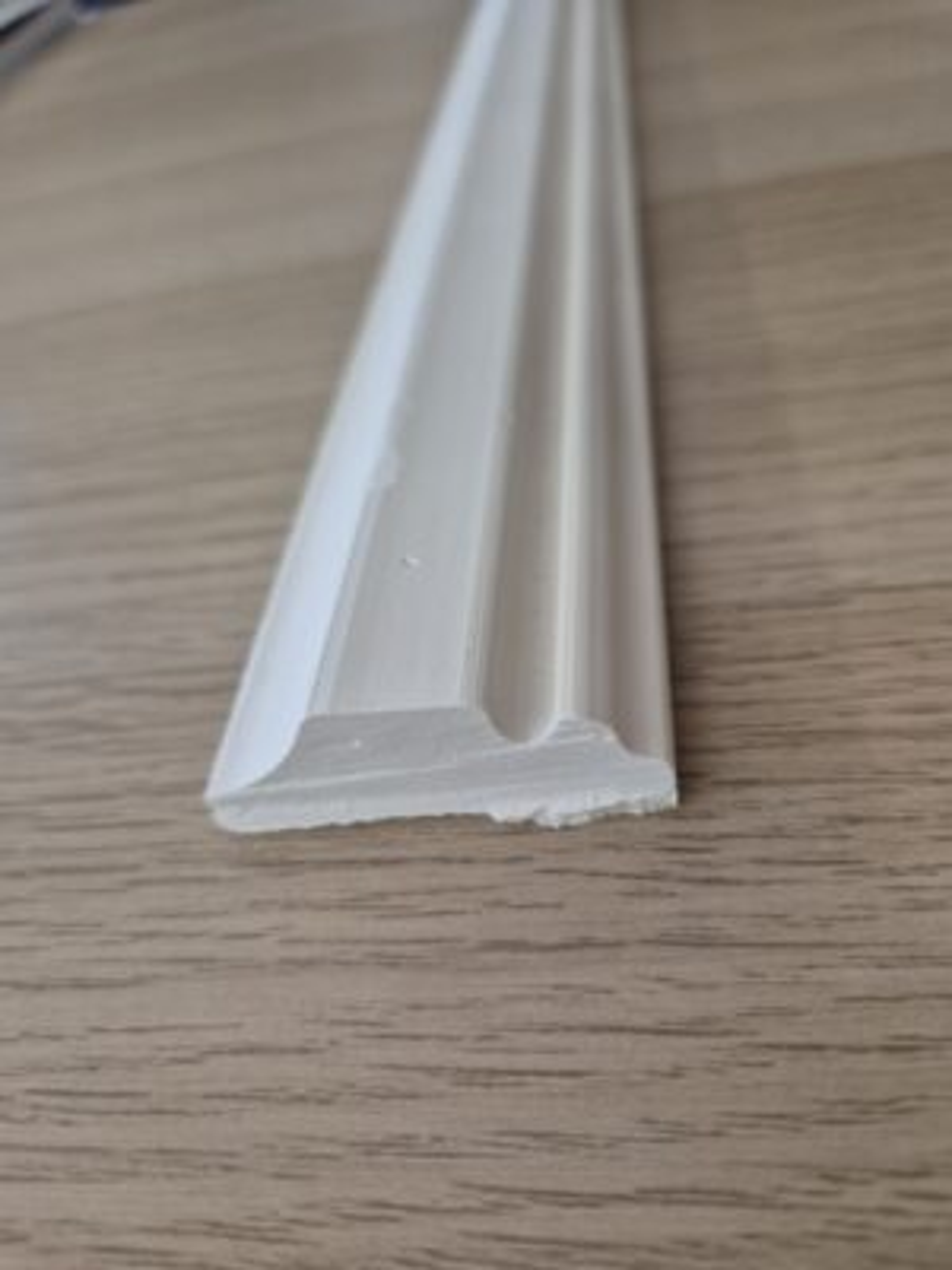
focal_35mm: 23
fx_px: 843
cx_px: 476
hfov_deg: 58.9
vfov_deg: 73.9
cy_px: 635
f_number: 1.8
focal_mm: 5.4
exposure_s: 1/100
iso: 320
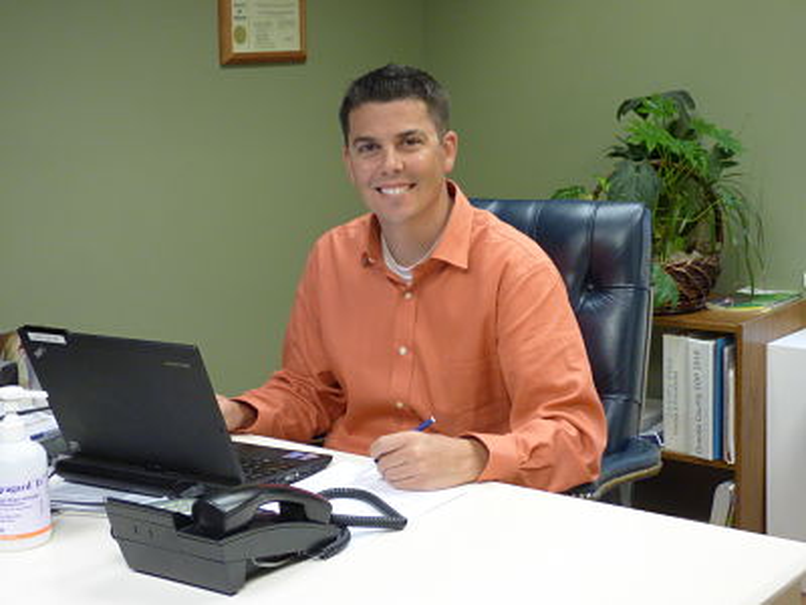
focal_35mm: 63
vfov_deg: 23.3
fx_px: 1467
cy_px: 302
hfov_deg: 30.7
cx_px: 403
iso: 400
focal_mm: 10.77
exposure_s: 1/30
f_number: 4.1
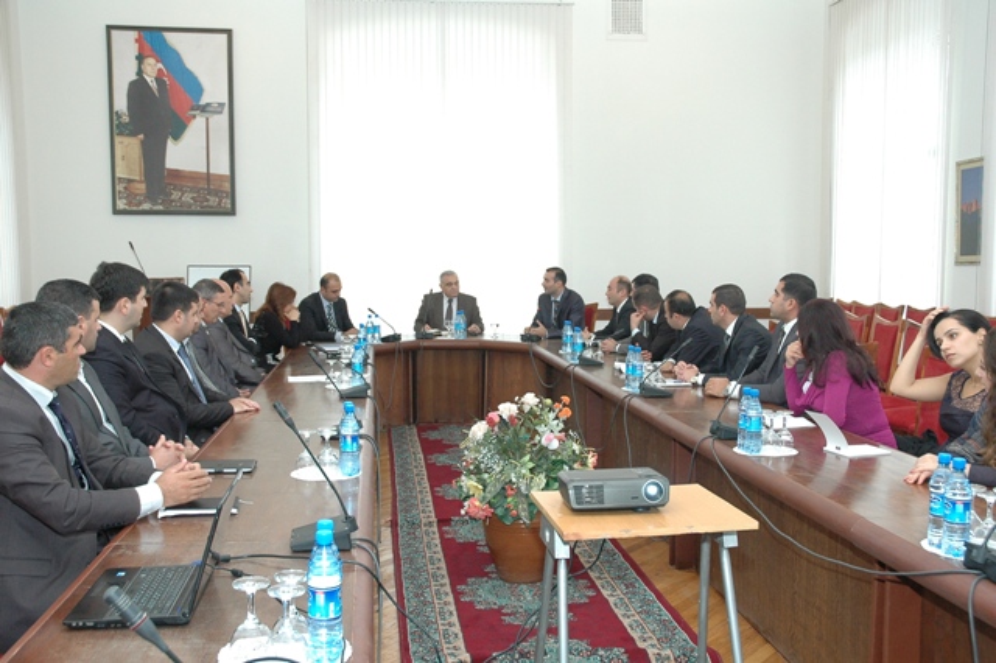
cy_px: 332
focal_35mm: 36
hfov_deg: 53.2
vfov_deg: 36.8
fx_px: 995
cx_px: 498
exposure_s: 1/100
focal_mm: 24
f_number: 5.6
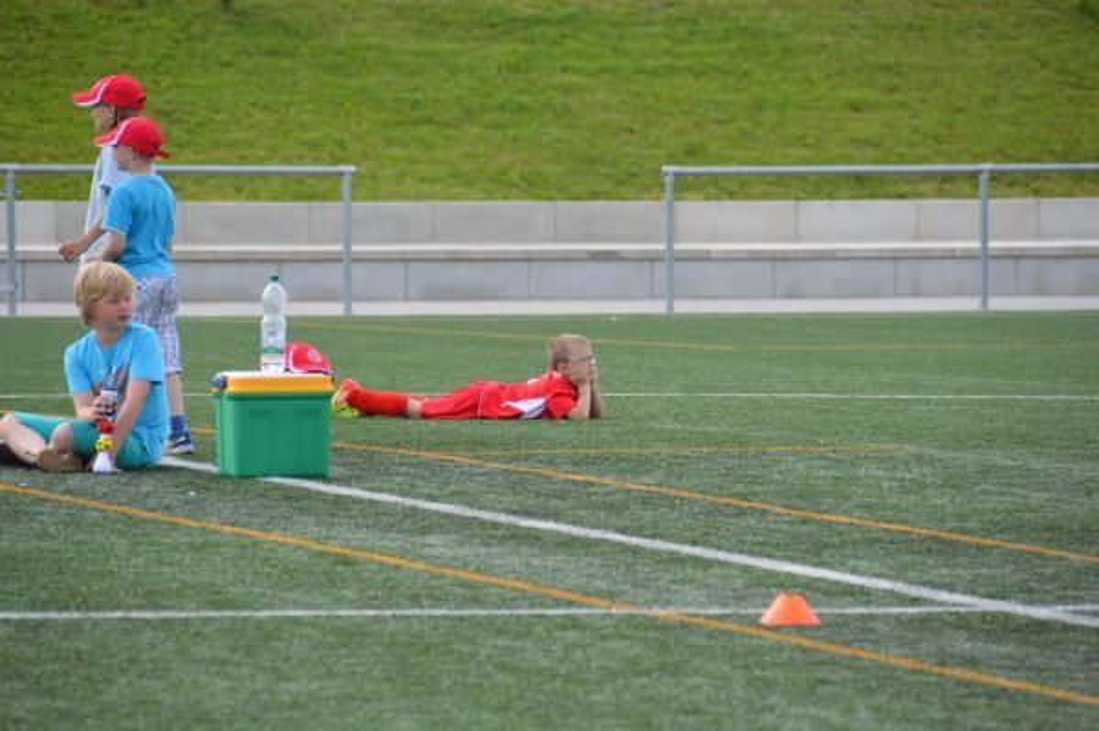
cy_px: 366
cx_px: 550
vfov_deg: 4.6
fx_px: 9151
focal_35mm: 300
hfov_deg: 6.9
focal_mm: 200
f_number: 5.6
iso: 400
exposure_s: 1/640
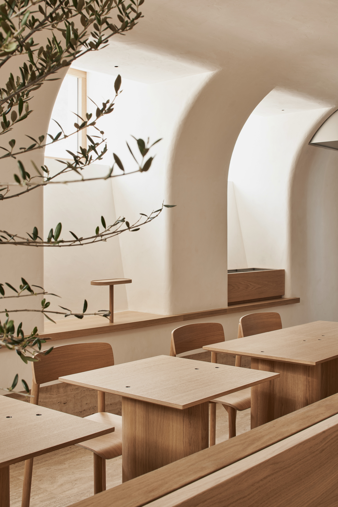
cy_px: 254
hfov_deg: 29.9
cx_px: 169
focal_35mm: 45
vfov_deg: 43.6
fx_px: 633
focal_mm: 45
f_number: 13
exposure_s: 1
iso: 100
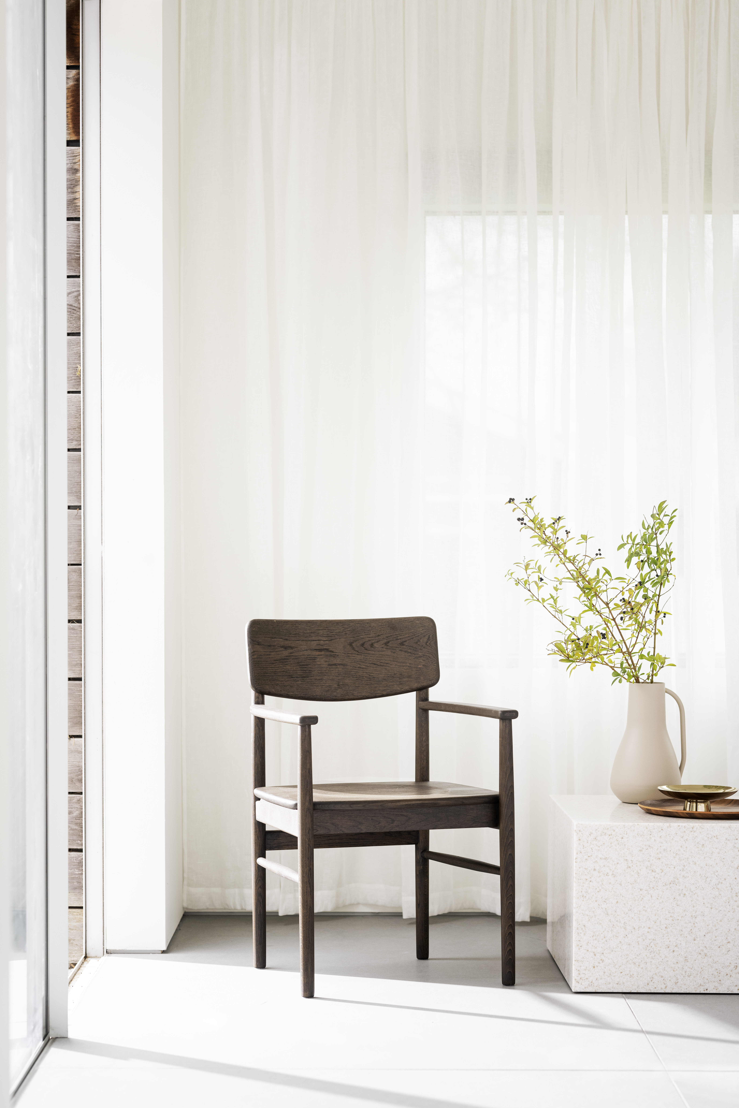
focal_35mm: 85
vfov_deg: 23.9
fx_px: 2617
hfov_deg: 16.1
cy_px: 554
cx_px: 370
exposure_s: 1/200
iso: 320
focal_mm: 85
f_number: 3.5
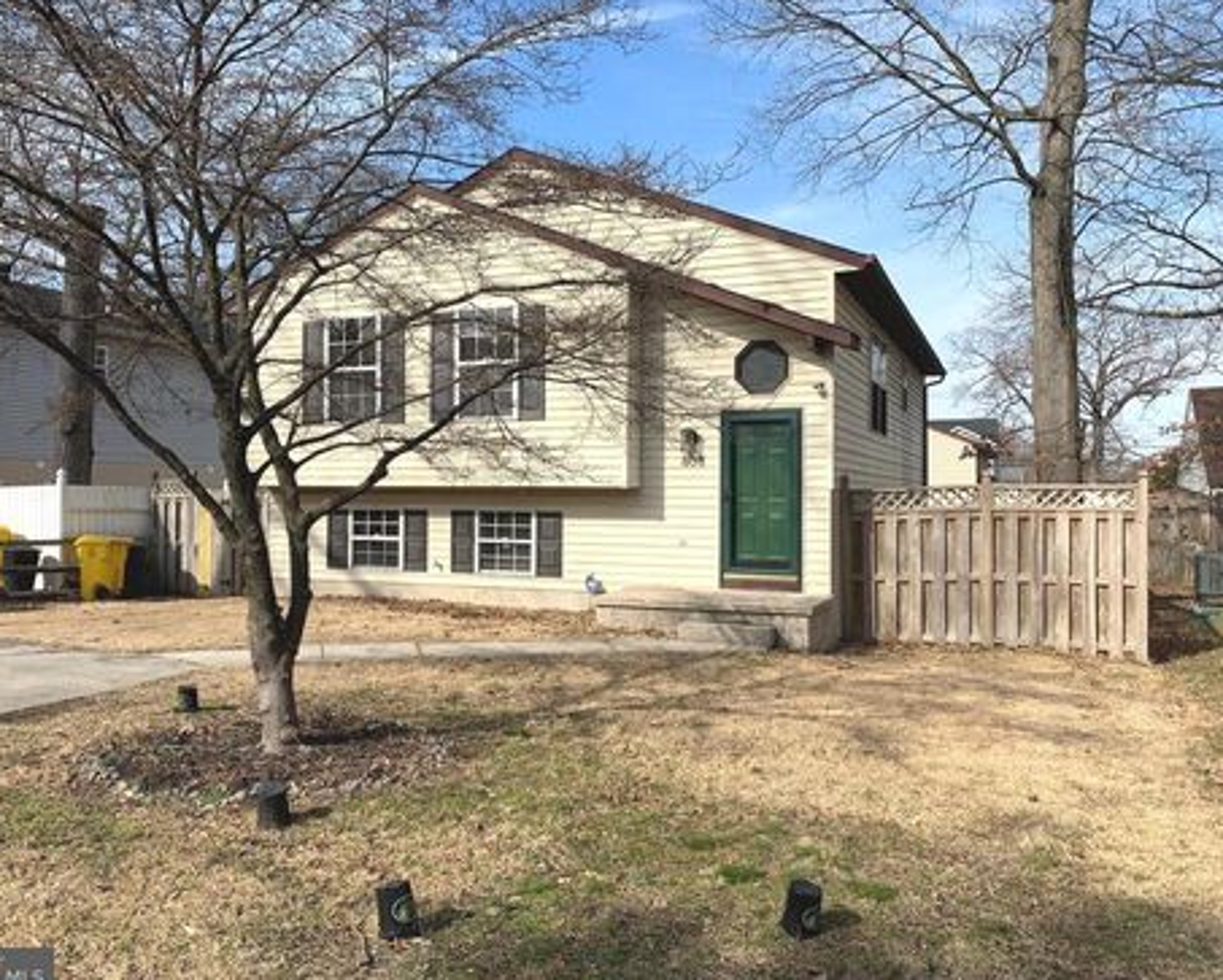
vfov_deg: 51.6
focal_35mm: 28
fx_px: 1014
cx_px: 564
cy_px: 495
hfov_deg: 62.1
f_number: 1.8
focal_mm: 4.25
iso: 25
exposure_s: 1/1916
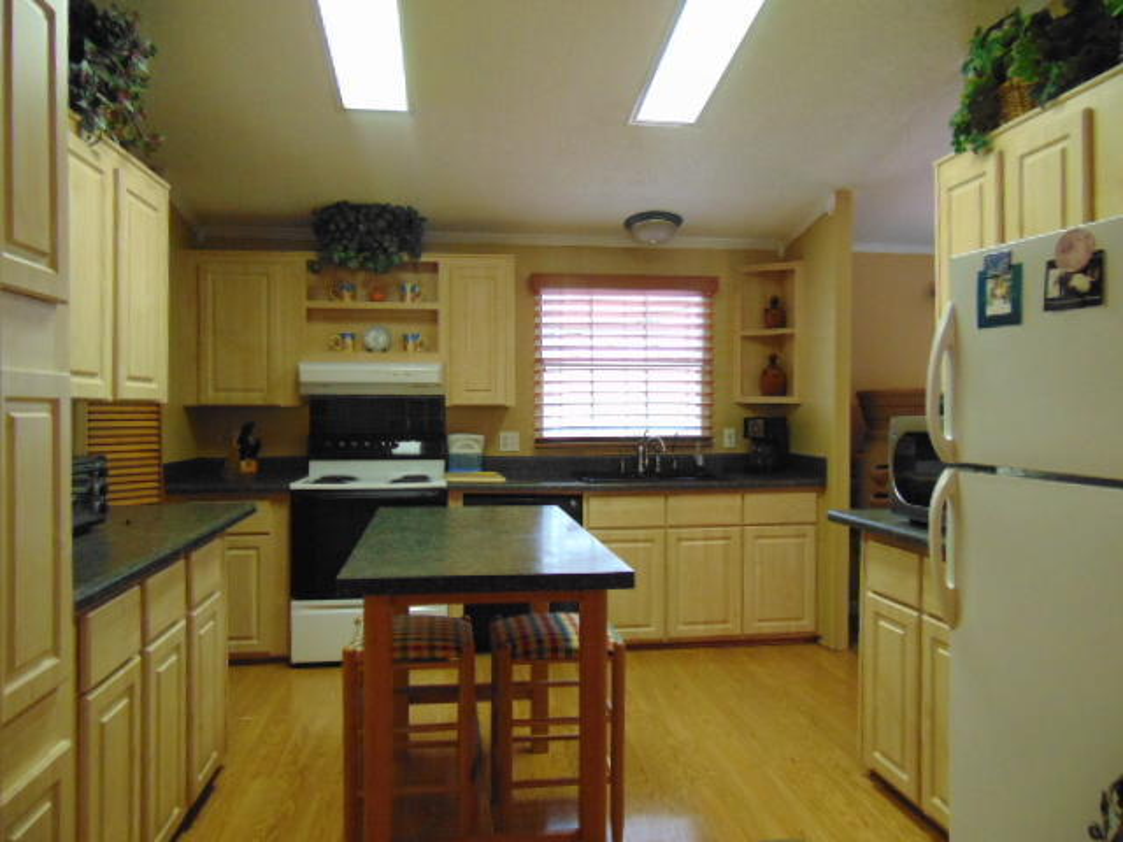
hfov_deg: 69.4
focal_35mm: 25
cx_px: 562
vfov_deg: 54.9
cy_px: 421
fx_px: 811
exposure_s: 1/30
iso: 320
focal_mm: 4.5
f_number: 3
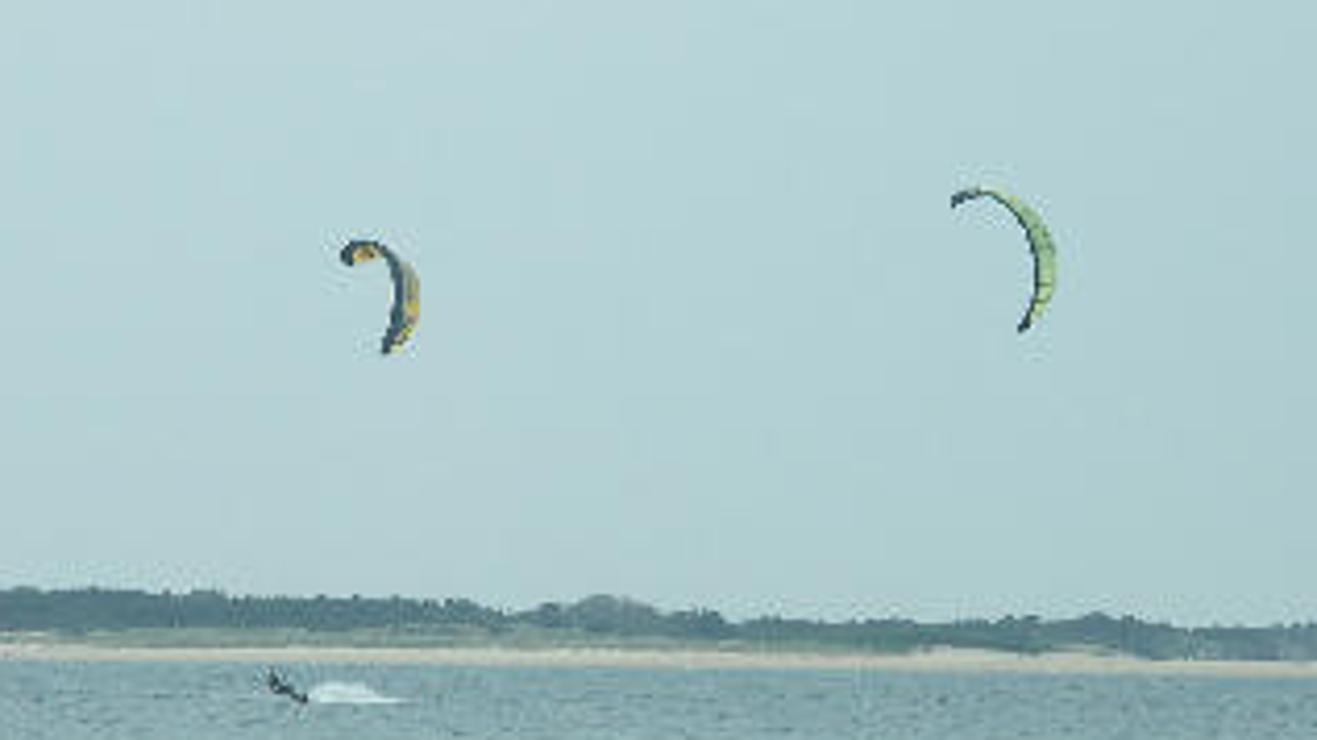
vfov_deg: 3.7
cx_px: 397
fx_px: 11310
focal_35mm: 324
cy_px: 528
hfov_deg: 6.7
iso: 100
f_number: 7.1
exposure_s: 1/800
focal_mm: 44.7
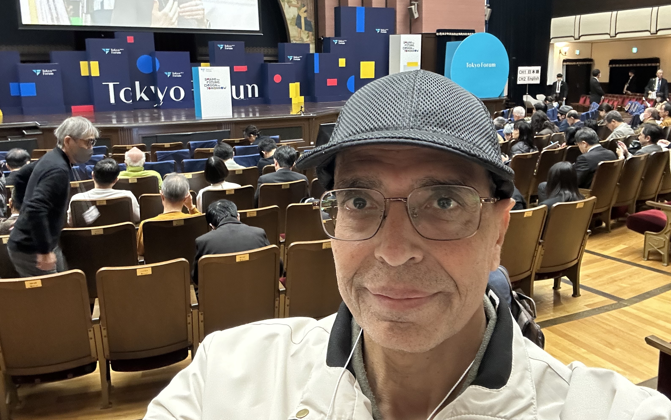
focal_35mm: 31
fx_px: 567
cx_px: 342
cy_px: 176
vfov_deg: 40.5
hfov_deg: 61.2
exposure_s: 1/25
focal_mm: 2.69
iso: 320
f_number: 1.9
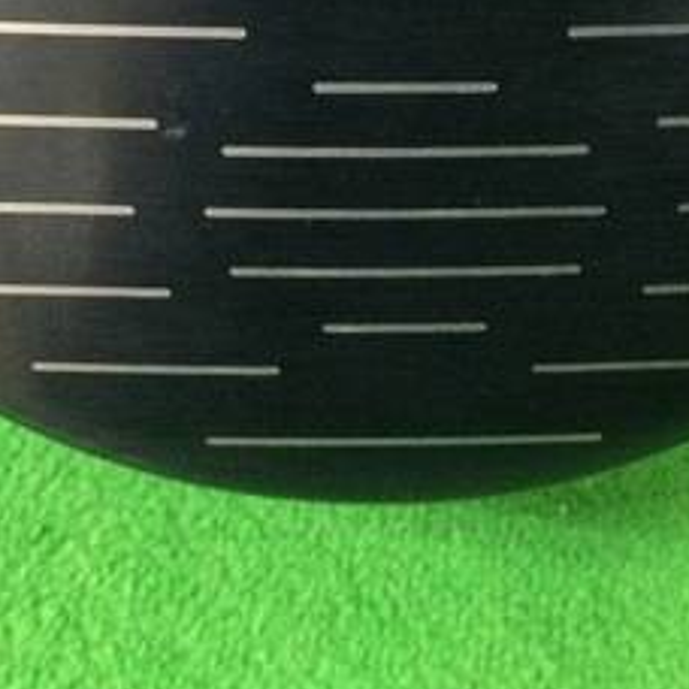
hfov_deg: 22.5
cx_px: 384
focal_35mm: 77
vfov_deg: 21.7
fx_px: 1734
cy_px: 12
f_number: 2.4
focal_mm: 3.3
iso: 250
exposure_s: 1/15
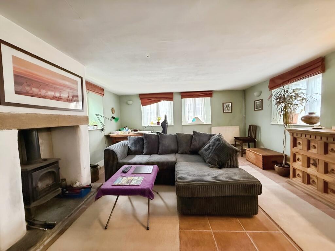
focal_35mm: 14
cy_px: 126
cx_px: 168
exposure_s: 1/100
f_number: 2.2
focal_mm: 2.22
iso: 500
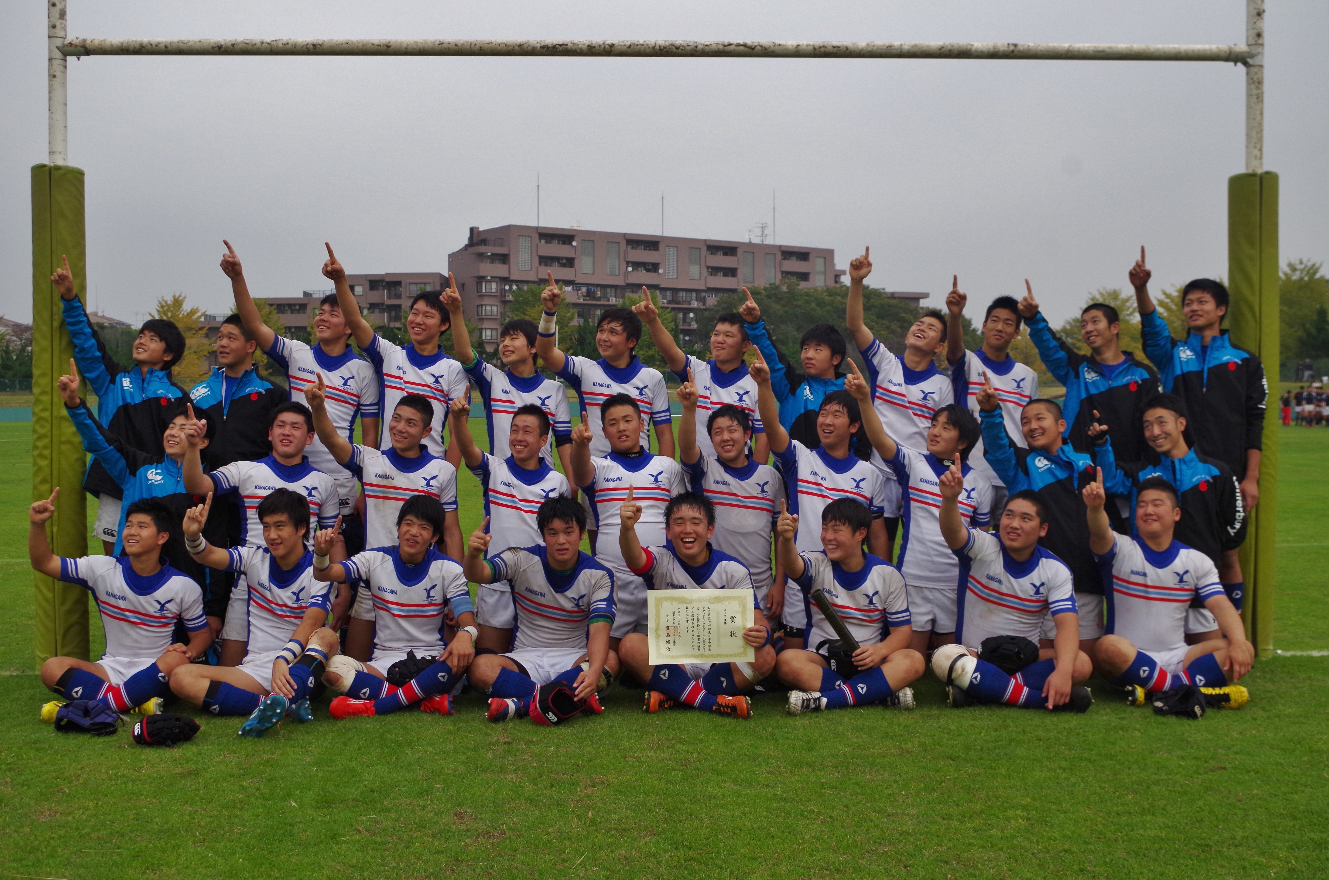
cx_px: 664
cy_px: 440
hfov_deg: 49.6
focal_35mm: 39
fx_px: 1437
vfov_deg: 34.1
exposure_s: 1/1000
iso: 400
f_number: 5.6
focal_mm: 26.25
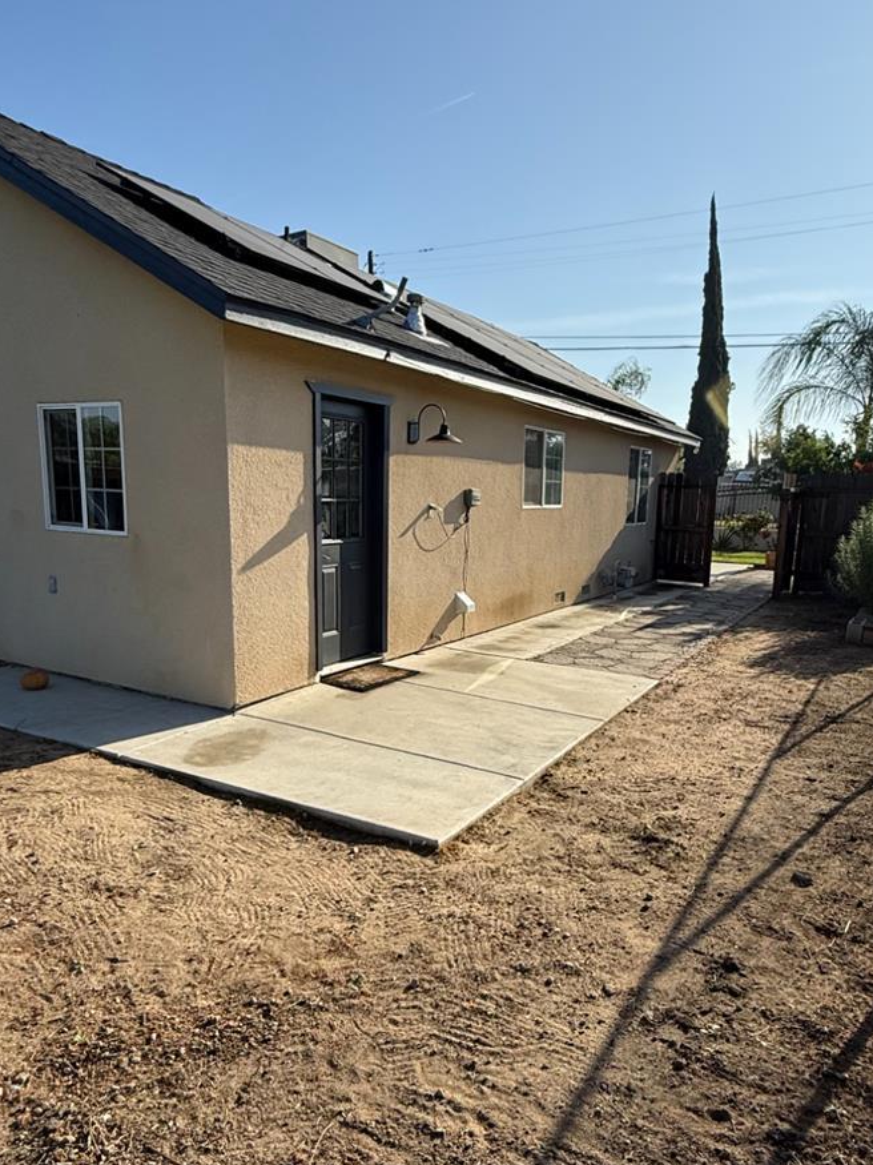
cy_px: 656
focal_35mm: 24
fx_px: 807
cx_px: 464
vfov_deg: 71.3
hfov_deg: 56.8
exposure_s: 1/2506
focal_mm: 2.22
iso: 64
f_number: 2.2
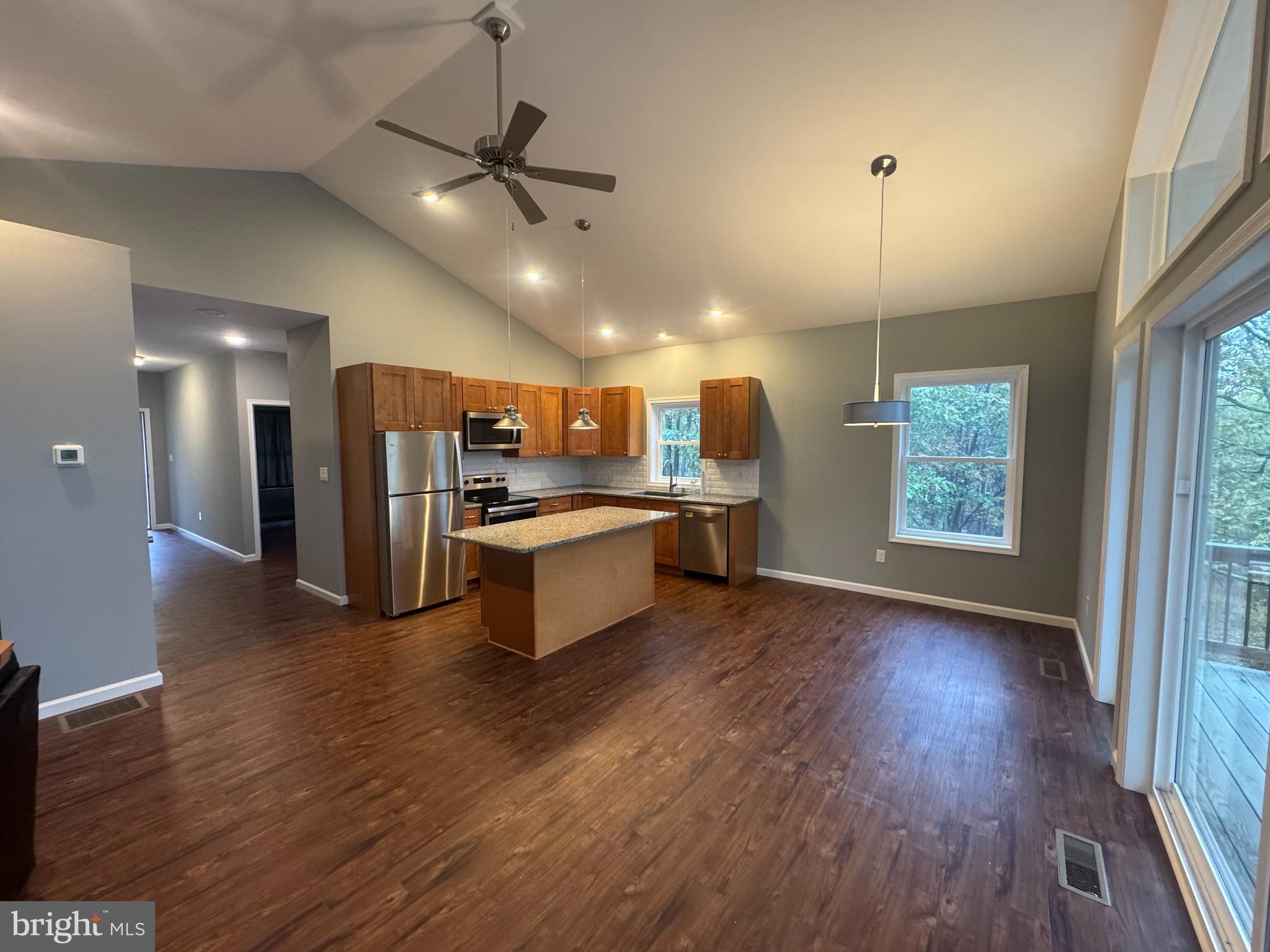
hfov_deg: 102.1
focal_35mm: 14
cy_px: 476
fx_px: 514
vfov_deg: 85.7
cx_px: 635
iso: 320
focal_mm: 2.22
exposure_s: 1/60
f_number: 2.2
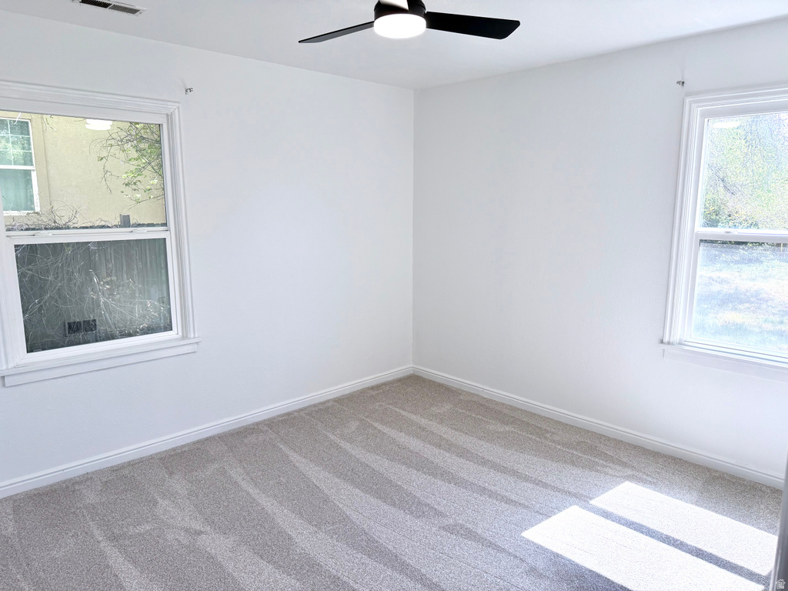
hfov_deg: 71.6
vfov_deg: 56.8
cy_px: 296
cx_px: 394
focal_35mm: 24
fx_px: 546
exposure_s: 1/514
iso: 100
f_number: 1.78
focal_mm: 6.76
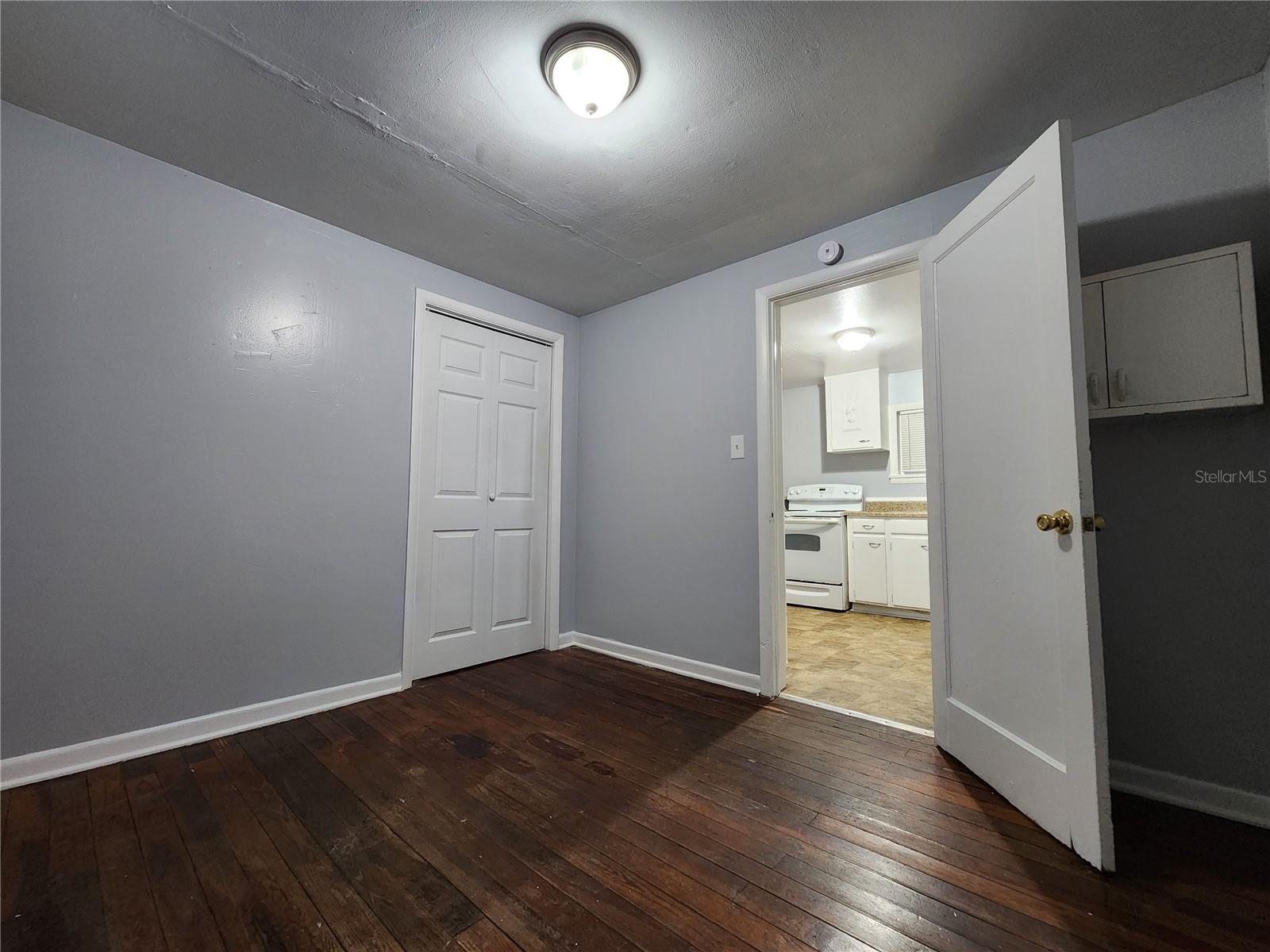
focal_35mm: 13
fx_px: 477
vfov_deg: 89.9
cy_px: 476
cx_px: 635
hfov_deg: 106.2
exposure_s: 1/30
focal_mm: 2.2
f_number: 2.2
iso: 320
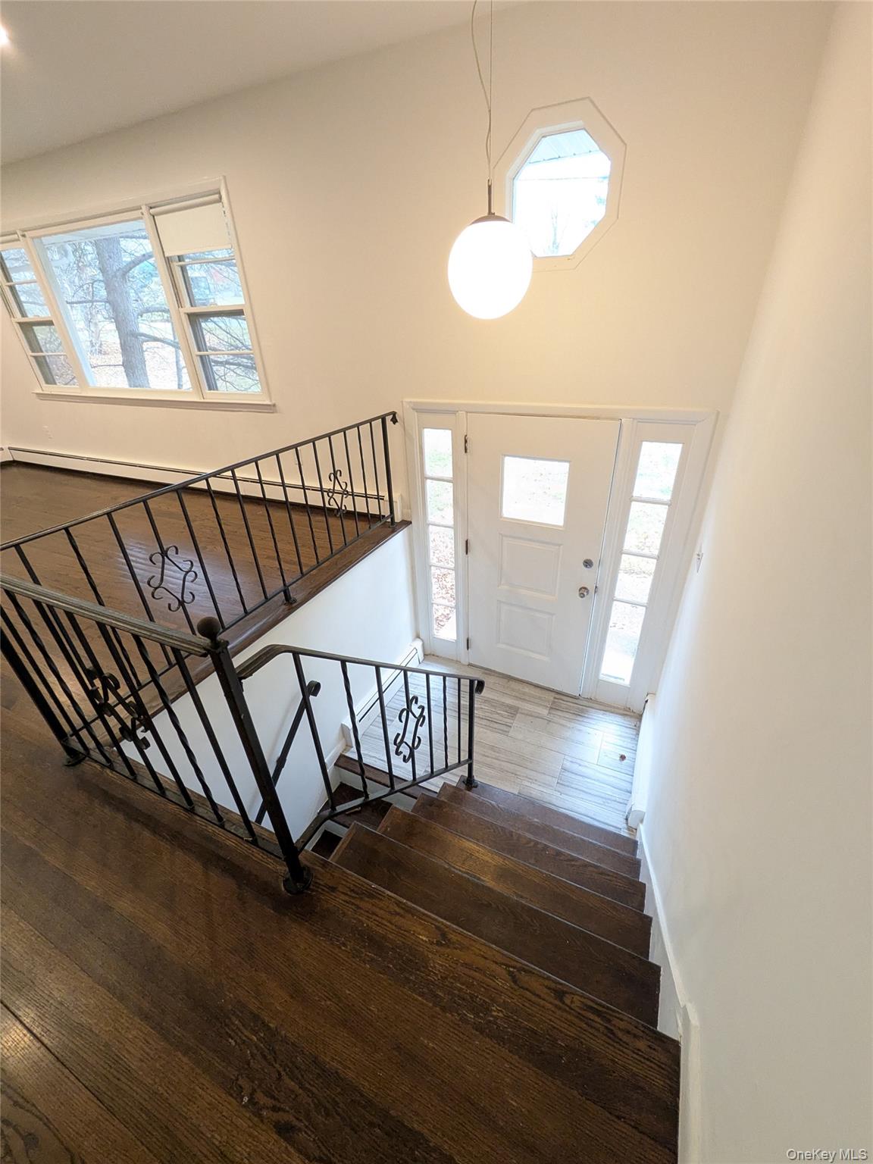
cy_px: 582
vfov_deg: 102.1
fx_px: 471
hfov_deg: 85.7
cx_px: 436
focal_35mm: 14
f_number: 2.2
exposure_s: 1/60
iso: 356
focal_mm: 1.83
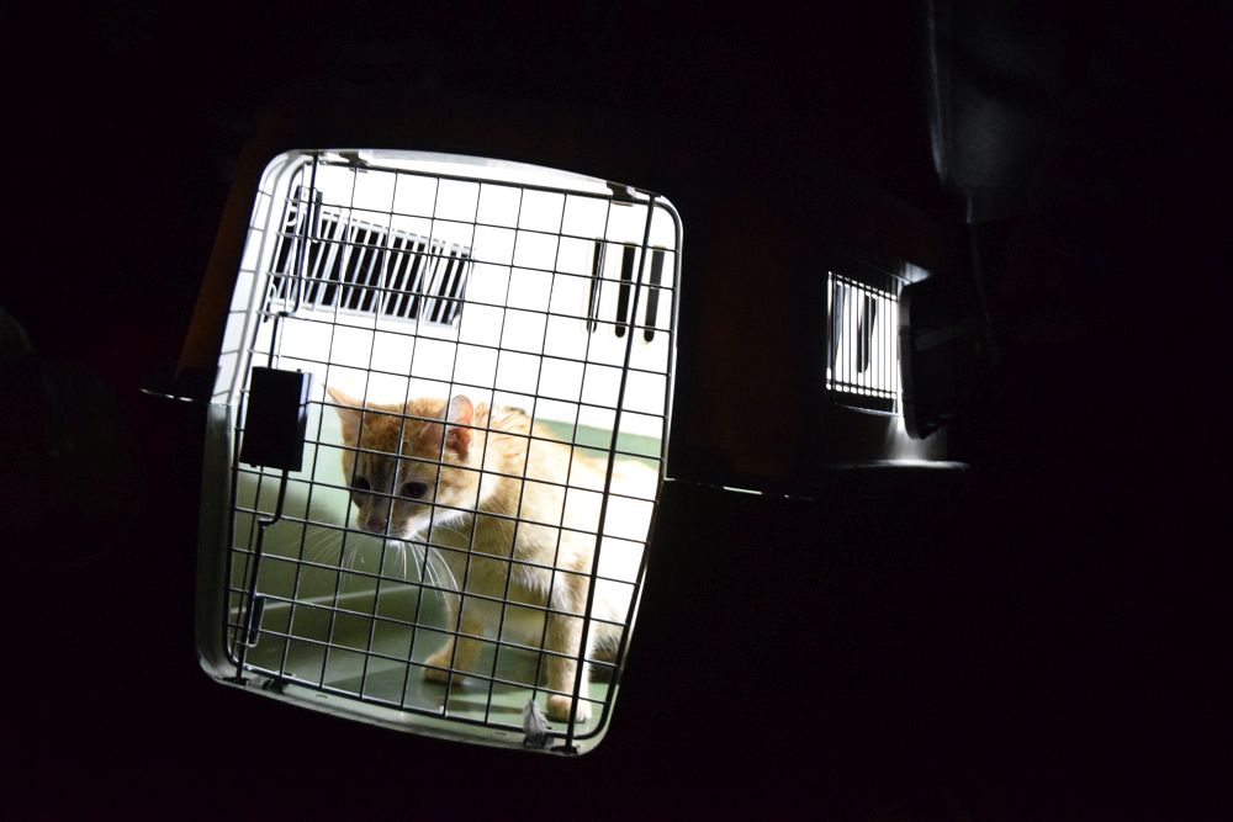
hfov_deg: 33.4
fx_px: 2055
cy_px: 411
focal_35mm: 60
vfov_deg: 22.6
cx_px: 616
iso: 6400
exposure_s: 1/125
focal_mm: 40
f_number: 5.6
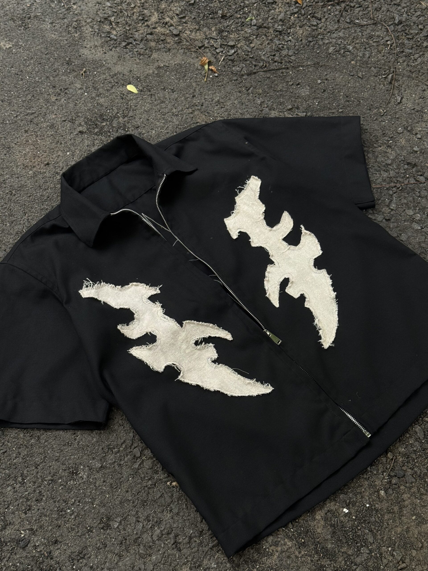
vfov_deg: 39.7
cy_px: 286
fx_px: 791
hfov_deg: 30.3
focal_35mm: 48
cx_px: 214
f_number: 1.78
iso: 64
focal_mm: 6.76
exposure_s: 1/627
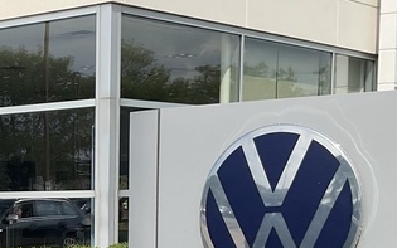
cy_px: 331
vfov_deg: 12.6
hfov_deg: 19.9
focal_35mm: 100
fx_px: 1082
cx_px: -42
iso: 16
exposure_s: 1/1984
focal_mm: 3
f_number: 1.8
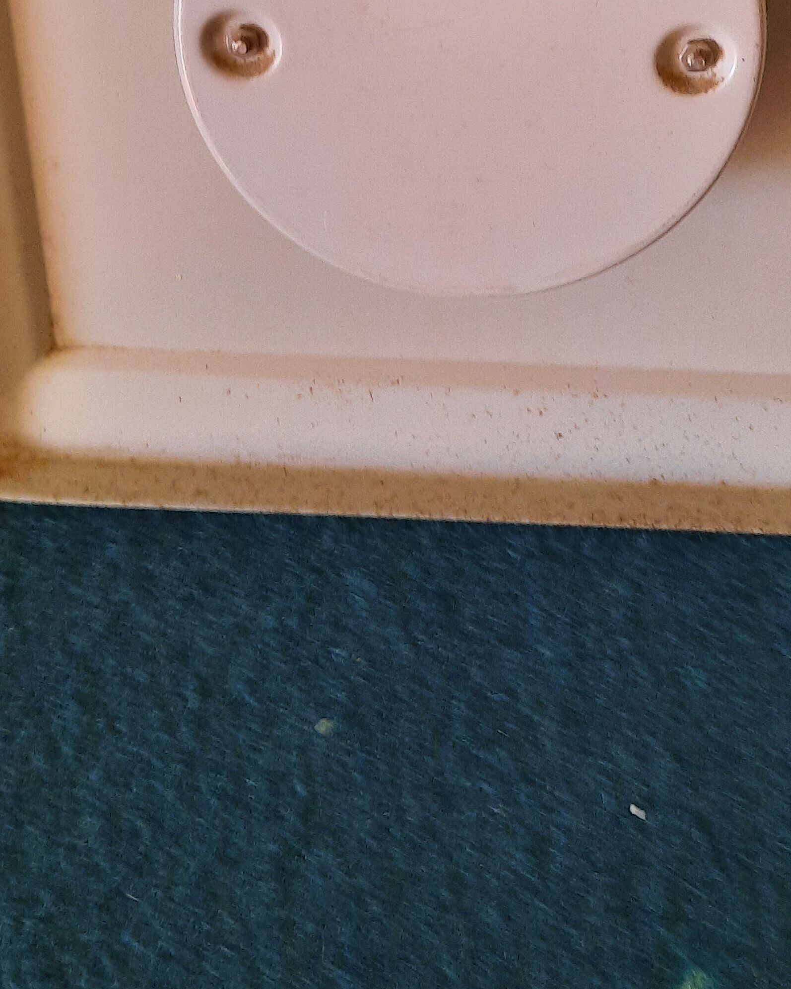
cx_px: 514
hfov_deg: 30.7
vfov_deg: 35.7
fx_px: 1434
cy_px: 94
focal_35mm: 49
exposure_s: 1/33
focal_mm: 4.6
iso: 320
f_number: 2
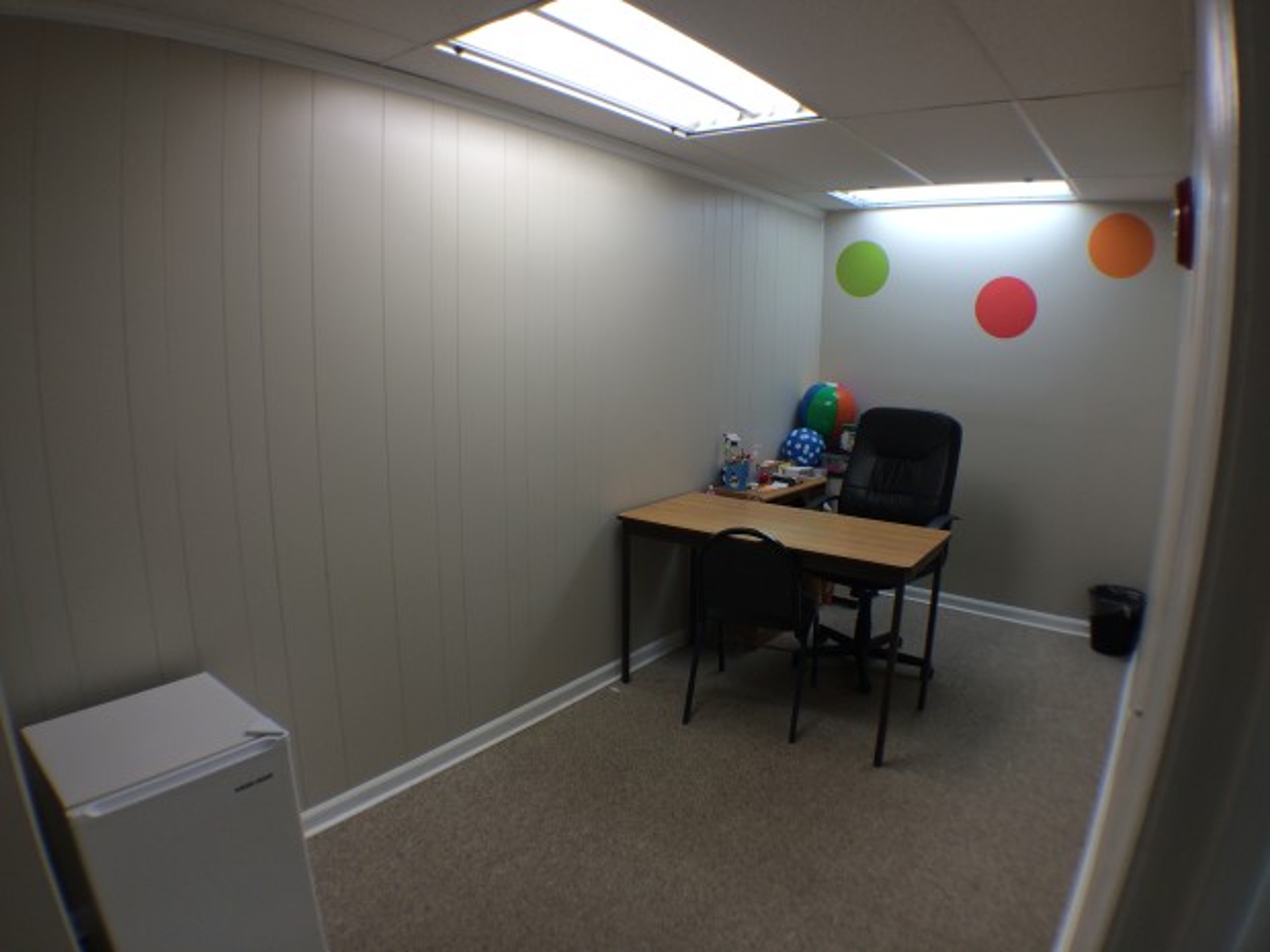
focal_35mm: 29
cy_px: 476
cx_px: 635
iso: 40
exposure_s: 1/60
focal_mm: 4.15
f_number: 2.2
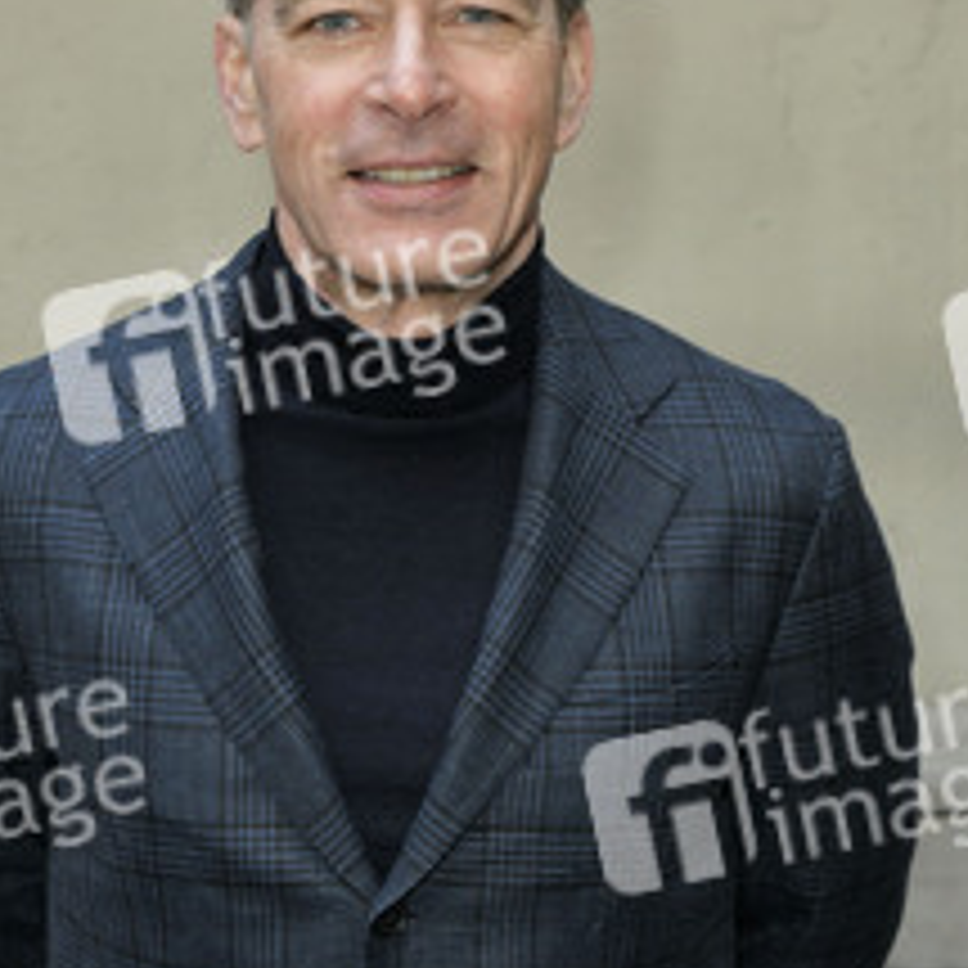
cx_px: 405
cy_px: 563
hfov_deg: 21.1
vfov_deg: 21.1
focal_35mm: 82
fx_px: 2594
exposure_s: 1/200
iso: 2000
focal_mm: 52
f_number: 7.1
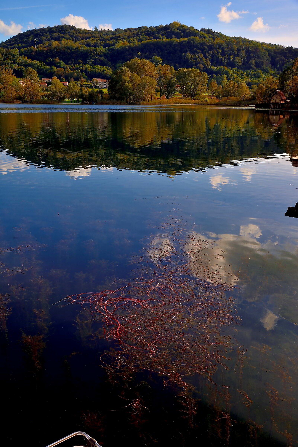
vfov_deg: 50.7
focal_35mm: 38
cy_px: 224
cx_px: 149
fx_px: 471
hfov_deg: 35.1
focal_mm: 38
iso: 200
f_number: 16
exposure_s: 1/125
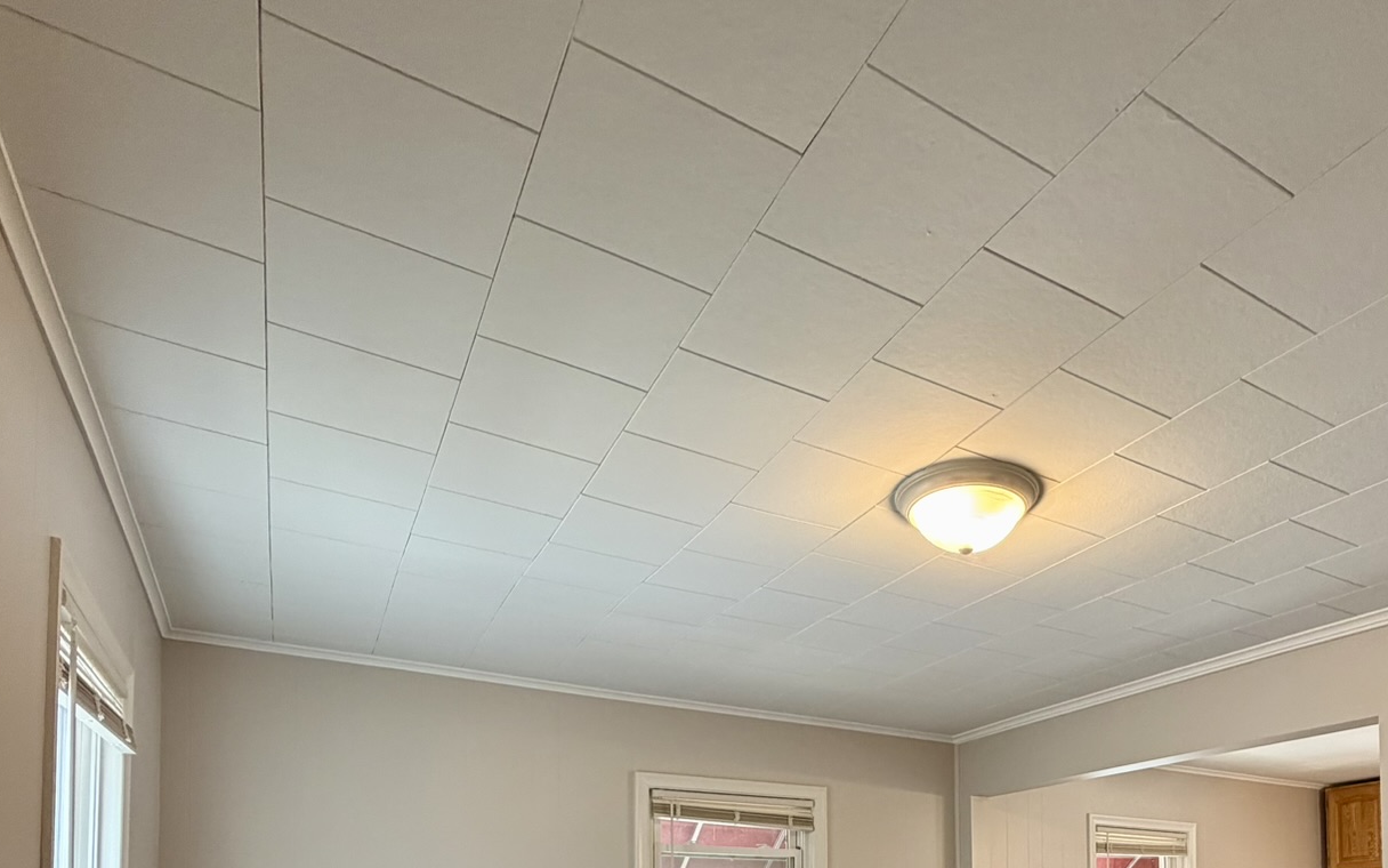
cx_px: 860
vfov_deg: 41.2
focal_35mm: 25
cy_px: 914
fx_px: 946
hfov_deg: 71.5
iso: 250
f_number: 2.2
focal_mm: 2.22
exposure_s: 1/60
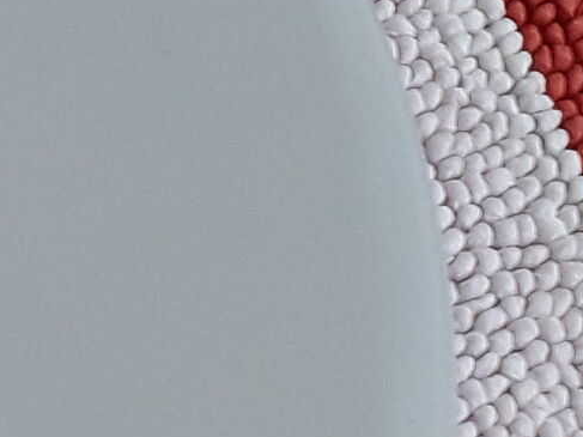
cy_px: 235
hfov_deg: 9.6
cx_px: -863
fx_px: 3048
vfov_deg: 8.2
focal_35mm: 181
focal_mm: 3.6
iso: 125
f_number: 1.9
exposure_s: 1/50
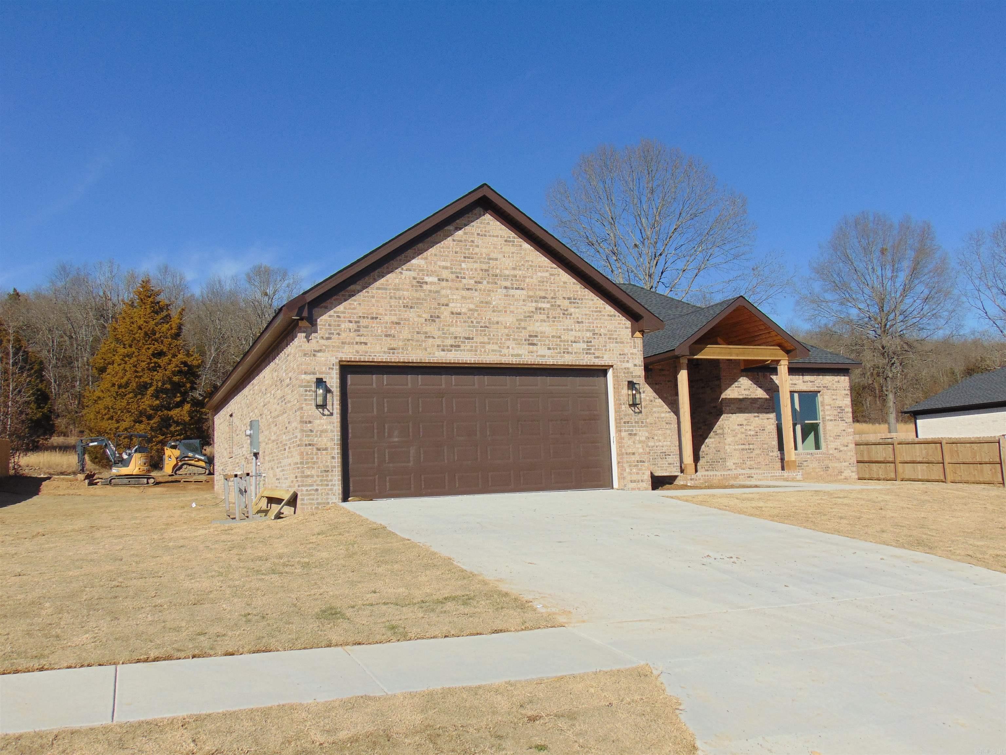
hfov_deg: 60.0
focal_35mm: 30
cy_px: 378
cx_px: 503
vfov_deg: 46.8
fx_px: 872
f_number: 8
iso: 80
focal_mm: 5.4
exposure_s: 1/400
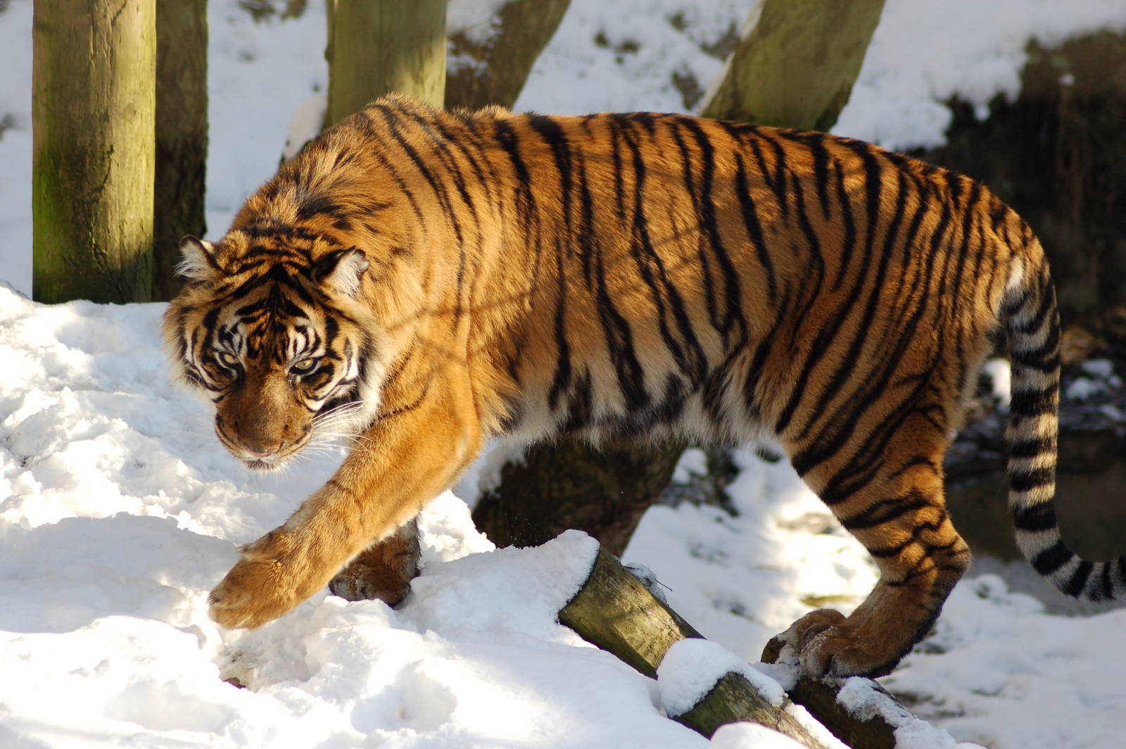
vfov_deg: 7.0
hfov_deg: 10.6
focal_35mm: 195
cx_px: 563
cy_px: 374
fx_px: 6094
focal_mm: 130
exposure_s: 1/500
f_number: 5.6
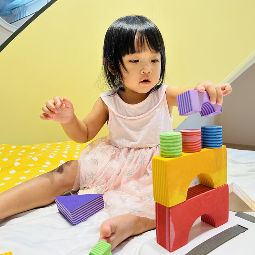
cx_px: 152
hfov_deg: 55.2
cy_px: 126
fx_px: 242
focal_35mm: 29
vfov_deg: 55.6
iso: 160
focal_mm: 6.86
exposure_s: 1/60
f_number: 1.78
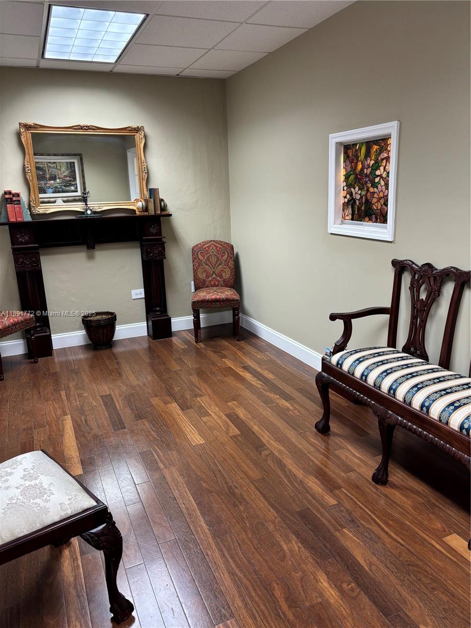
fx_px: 472
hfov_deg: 53.1
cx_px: 236
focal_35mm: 26
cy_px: 314
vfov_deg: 67.3
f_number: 1.6
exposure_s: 1/60
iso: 125
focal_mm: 5.96
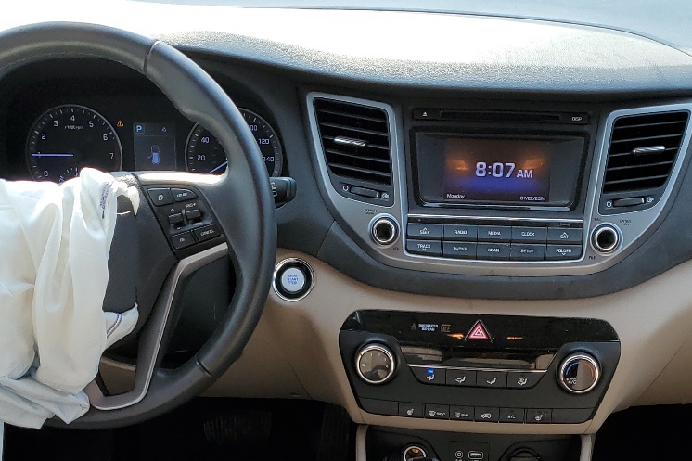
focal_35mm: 58
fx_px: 1115
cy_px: 550
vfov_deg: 21.7
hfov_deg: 34.4
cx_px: 408
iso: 50
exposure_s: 1/526
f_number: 1.5
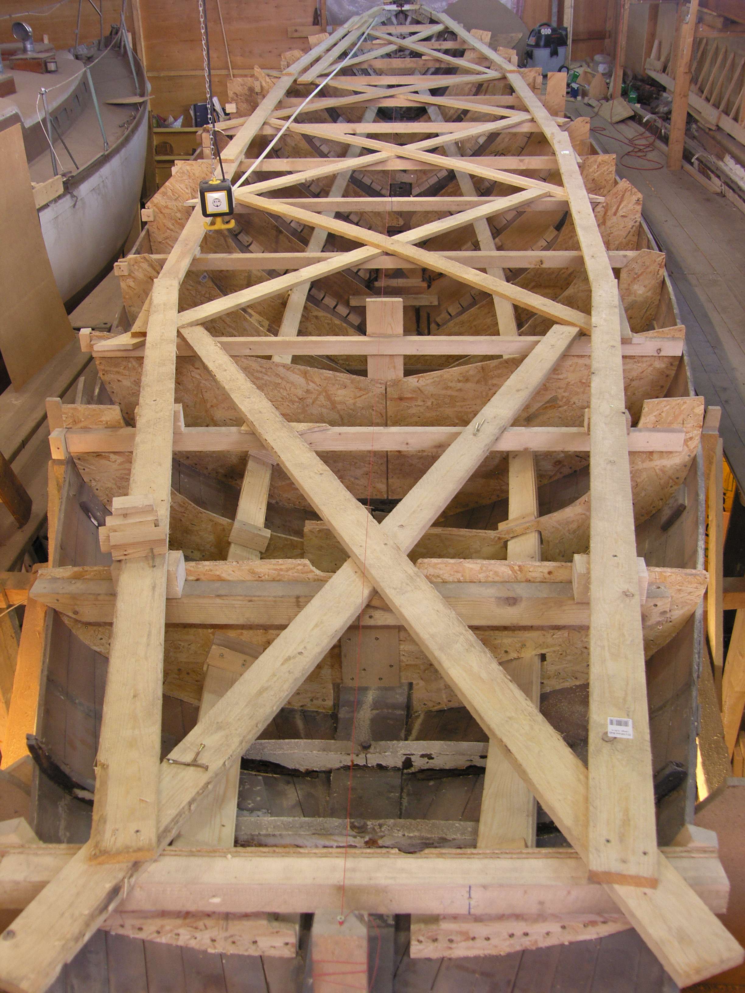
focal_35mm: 35
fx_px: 1004
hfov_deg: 40.7
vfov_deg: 52.6
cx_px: 372
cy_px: 496
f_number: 2.2
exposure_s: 1/10
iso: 100
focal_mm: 9
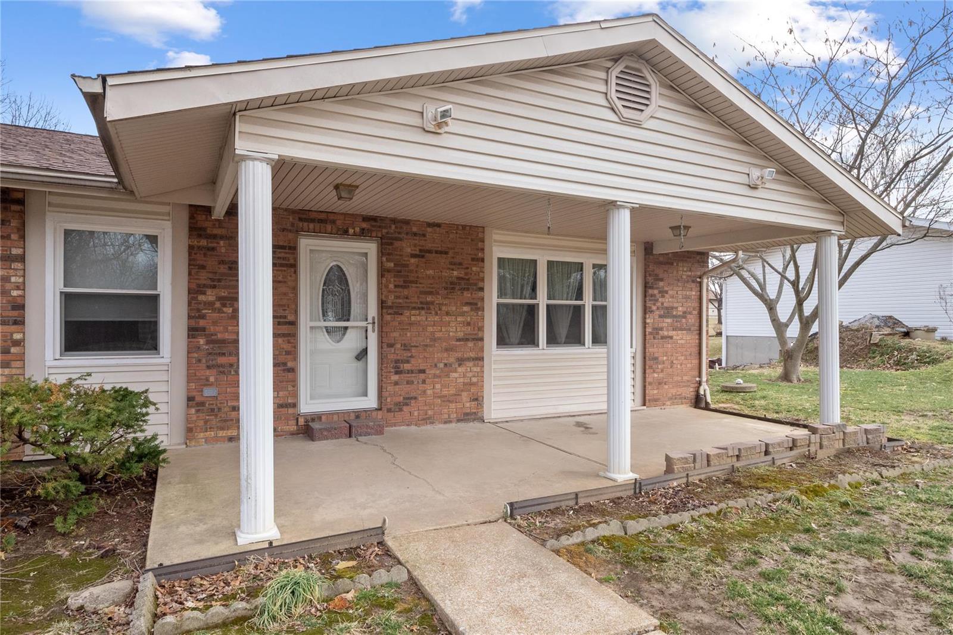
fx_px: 582
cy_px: 318
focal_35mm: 22
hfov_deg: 78.6
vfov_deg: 57.2
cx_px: 476
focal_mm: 11
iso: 400
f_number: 10
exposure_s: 1/100
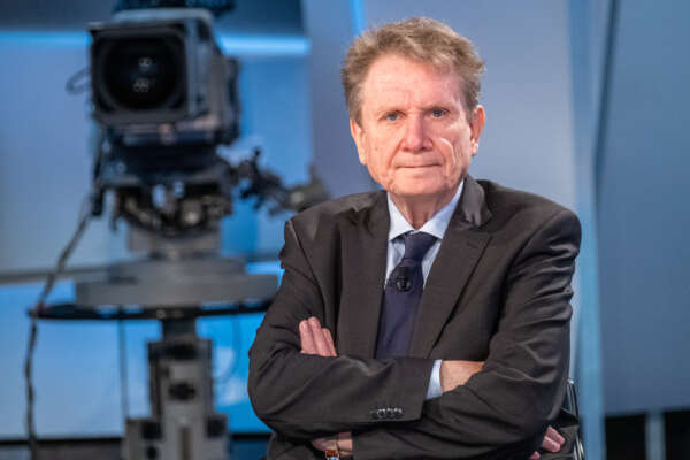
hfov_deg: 12.9
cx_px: 345
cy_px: 230
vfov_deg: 8.6
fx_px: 3047
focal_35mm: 159
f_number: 2.8
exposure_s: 1/680
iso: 4000
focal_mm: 106
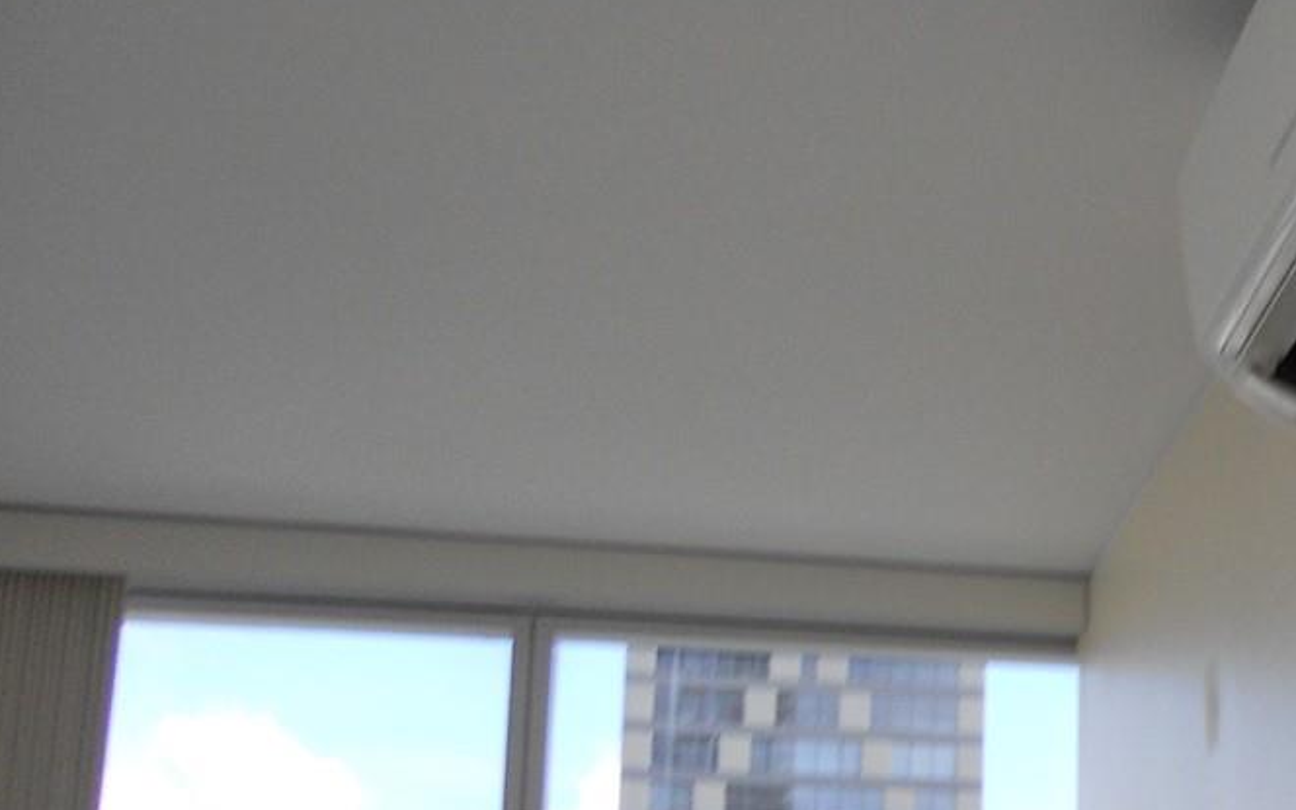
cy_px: 648
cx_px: 1485
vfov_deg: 18.7
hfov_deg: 26.9
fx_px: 2437
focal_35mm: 69
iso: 125
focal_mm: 4.9
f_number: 3.2
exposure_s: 1/30
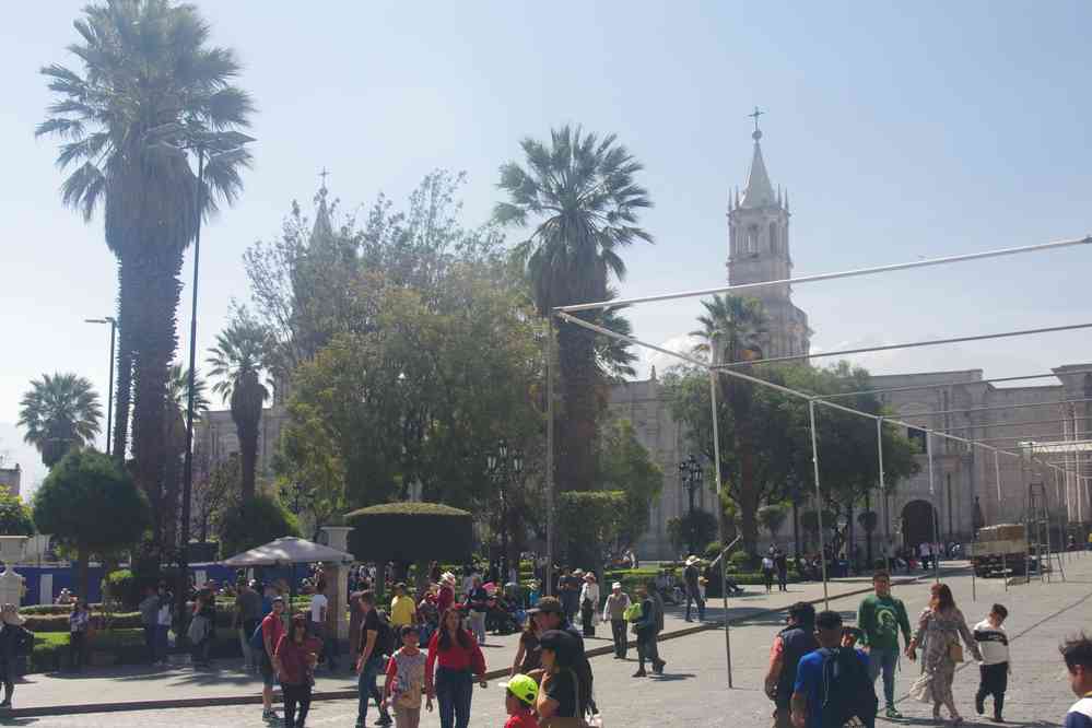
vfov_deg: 28.9
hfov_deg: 42.3
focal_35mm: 46
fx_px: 1410
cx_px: 546
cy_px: 364
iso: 200
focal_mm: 31
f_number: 11
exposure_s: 1/60
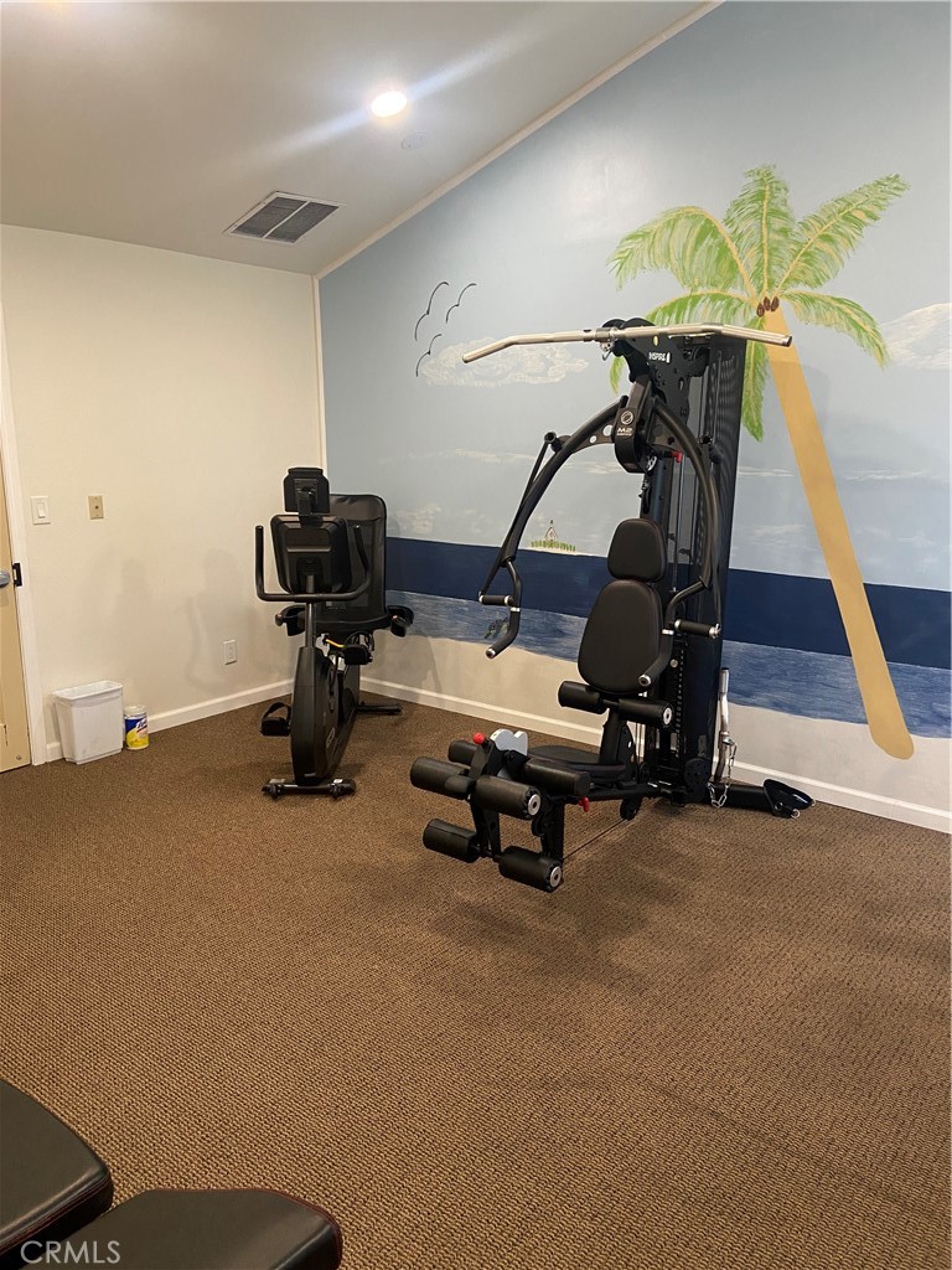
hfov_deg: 53.1
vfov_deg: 67.3
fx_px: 953
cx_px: 476
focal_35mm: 26
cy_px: 635
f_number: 1.8
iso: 250
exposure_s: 1/60
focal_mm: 4.25
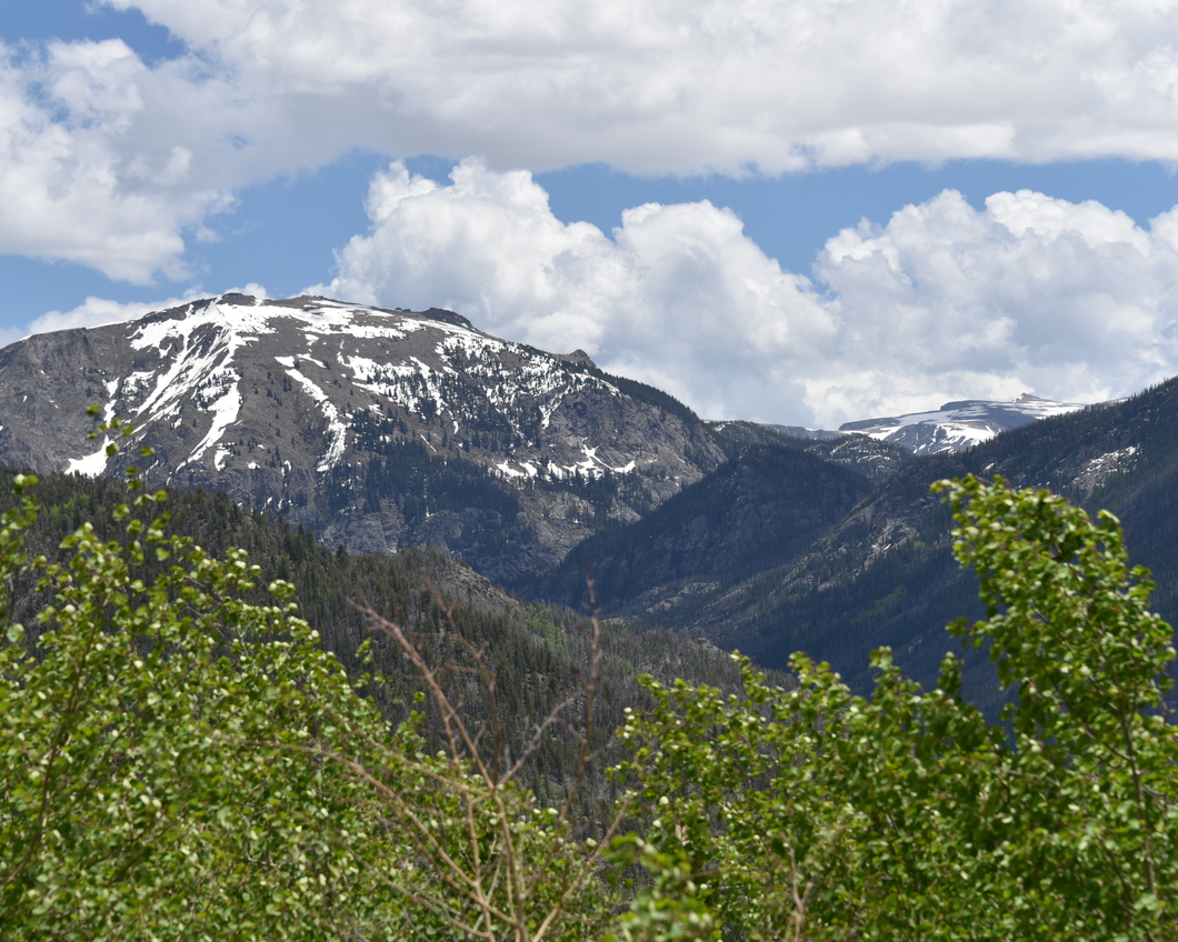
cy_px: 469
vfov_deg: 12.1
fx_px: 4428
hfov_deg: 15.2
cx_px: 525
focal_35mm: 127
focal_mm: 112
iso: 100
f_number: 9
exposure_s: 1/320
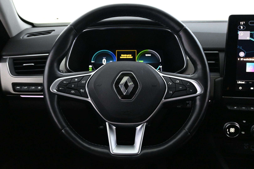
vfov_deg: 38.4
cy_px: 84
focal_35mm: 34
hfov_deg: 55.1
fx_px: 243
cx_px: 127
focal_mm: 23
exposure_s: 1/40
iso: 5000
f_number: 4.2
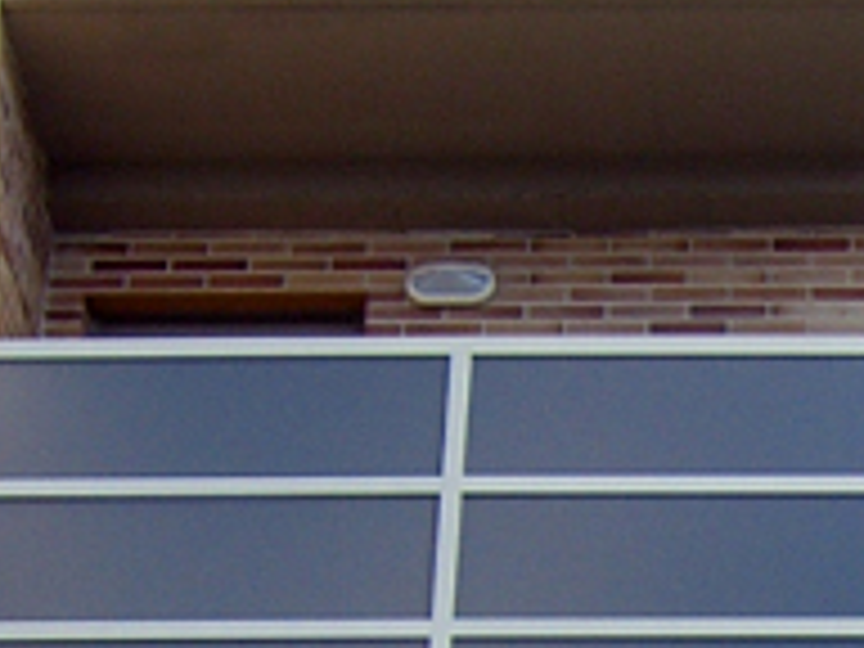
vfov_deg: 8.1
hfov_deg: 10.7
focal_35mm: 178
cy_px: 1118
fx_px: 4443
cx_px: 1318
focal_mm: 6.2
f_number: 4.3
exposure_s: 1/250
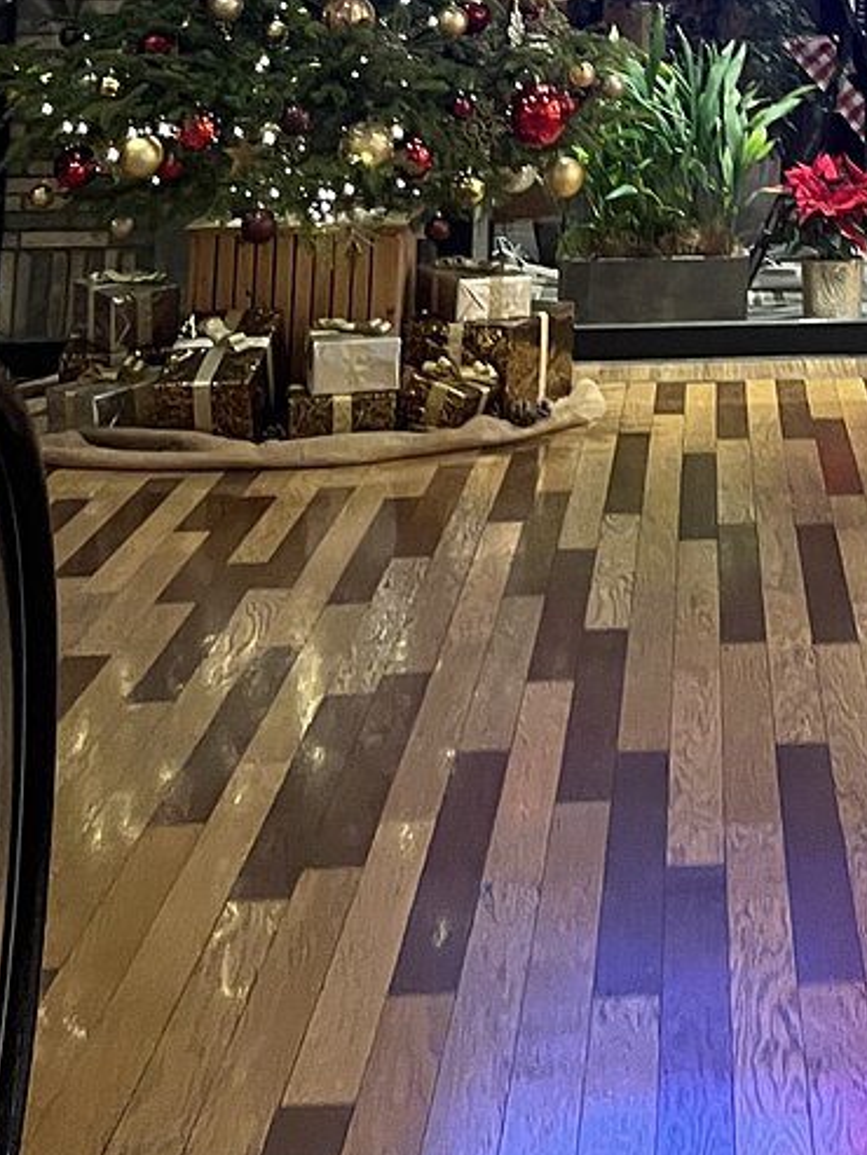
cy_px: -581
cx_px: 1017
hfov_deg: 17.4
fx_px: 2704
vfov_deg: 20.6
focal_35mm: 81
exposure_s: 1/50
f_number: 1.6
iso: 250
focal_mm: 5.1
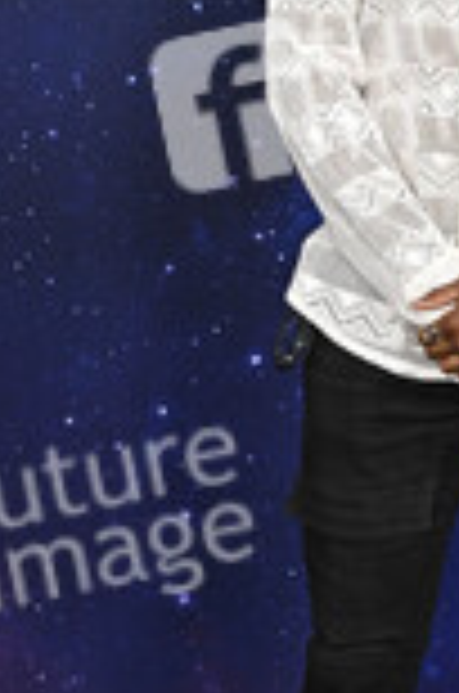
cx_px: 513
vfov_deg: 15.2
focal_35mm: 135
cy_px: 310
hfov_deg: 10.0
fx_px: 2593
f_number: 5.6
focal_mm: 52
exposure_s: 1/320
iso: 1600
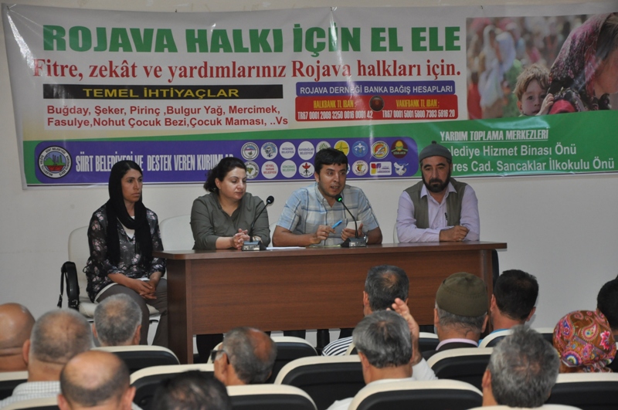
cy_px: 205
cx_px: 309
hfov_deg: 15.2
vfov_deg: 10.1
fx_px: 2314
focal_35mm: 135
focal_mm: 90
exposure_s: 1/60
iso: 800
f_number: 5.6
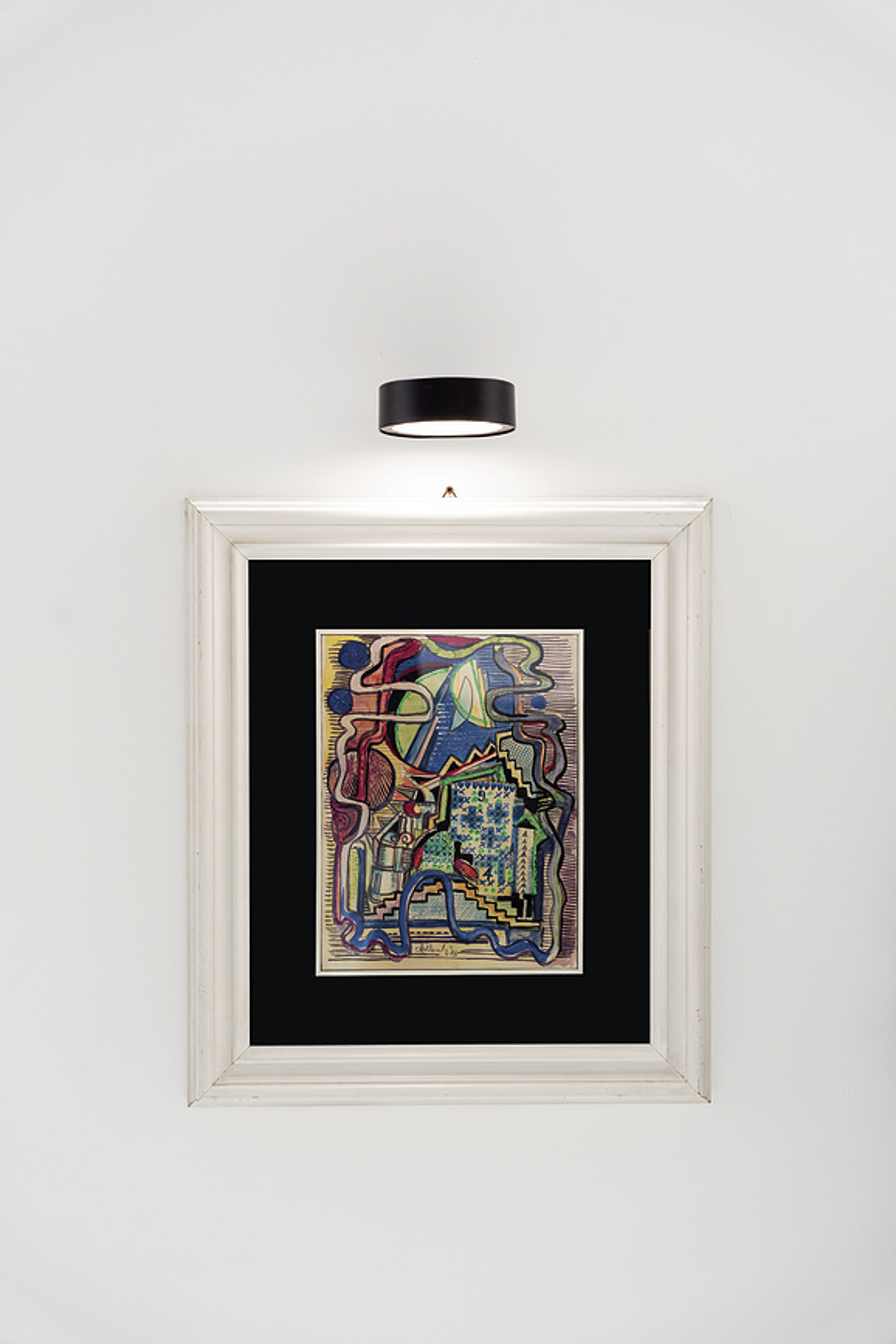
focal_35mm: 70
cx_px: 448
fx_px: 2613
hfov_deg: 19.5
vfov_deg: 28.8
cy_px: 672
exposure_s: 1/4
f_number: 4.5
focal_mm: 70
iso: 100
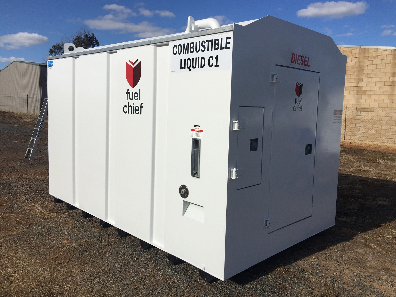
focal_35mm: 30
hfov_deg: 60.0
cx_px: 199
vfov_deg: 46.8
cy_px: 147
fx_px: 343
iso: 32
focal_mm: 4.15
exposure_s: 1/3968
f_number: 2.2
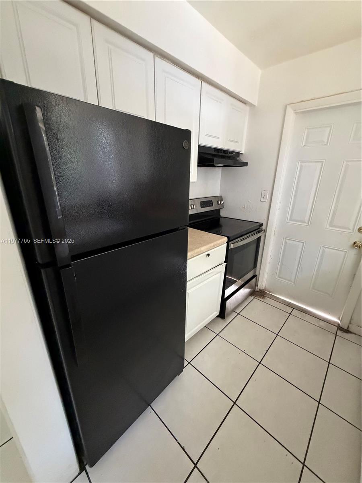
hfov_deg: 85.7
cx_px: 181
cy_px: 242
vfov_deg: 102.1
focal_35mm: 14
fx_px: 195
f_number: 2.2
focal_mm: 2.22
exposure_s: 1/60
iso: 800
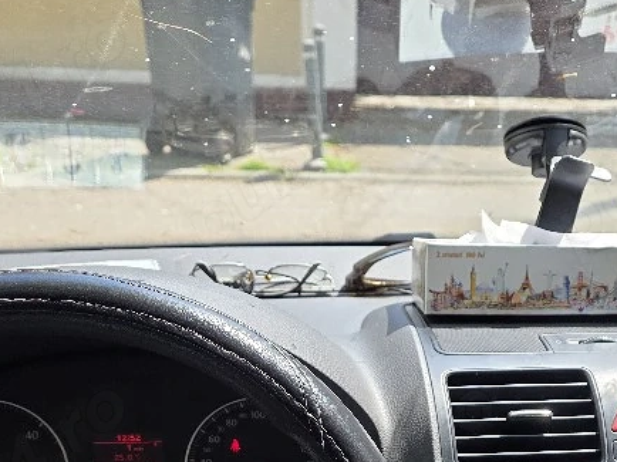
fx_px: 944
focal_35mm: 53
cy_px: 513
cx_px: 435
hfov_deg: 35.6
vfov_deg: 25.4
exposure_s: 1/1667
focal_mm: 6.3
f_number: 1.7
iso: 80
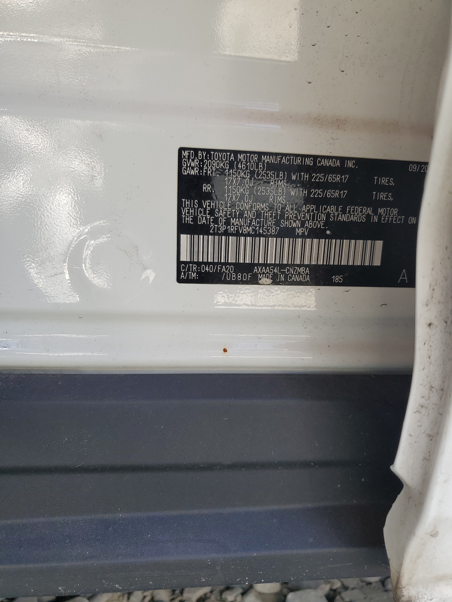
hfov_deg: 53.1
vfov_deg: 67.3
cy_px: 301
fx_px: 453
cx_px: 226
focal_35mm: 26
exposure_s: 1/192
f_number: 1.5
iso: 50
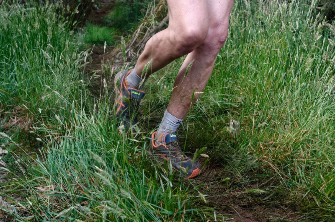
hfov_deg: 53.2
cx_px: 168
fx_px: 334
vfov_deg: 36.7
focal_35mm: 36
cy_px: 111
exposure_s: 1/640
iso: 640
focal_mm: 24
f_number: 5.6
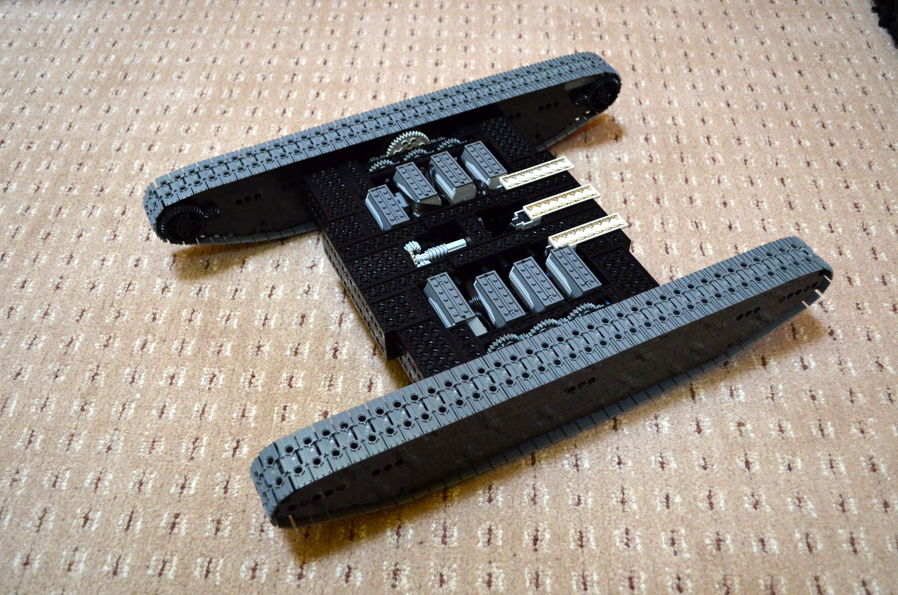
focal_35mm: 36
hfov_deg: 53.2
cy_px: 298
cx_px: 449
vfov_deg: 36.7
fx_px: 896
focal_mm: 24
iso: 2000
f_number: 4
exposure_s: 1/30
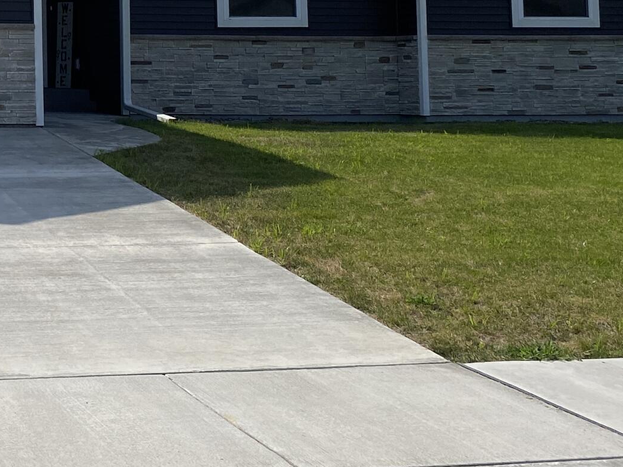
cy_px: -36
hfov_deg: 23.3
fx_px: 1350
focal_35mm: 75
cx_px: -162
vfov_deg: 18.9
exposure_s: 1/6757
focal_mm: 4.25
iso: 32
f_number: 1.8
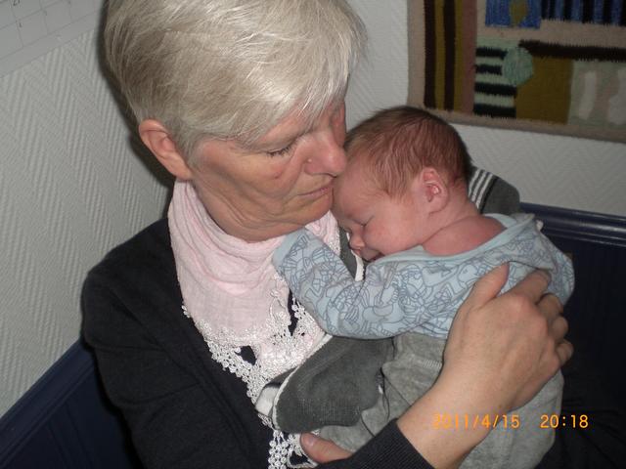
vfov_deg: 37.7
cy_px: 234
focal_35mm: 38
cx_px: 313
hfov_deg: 49.0
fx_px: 687
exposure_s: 1/60
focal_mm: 6.3
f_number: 3.1
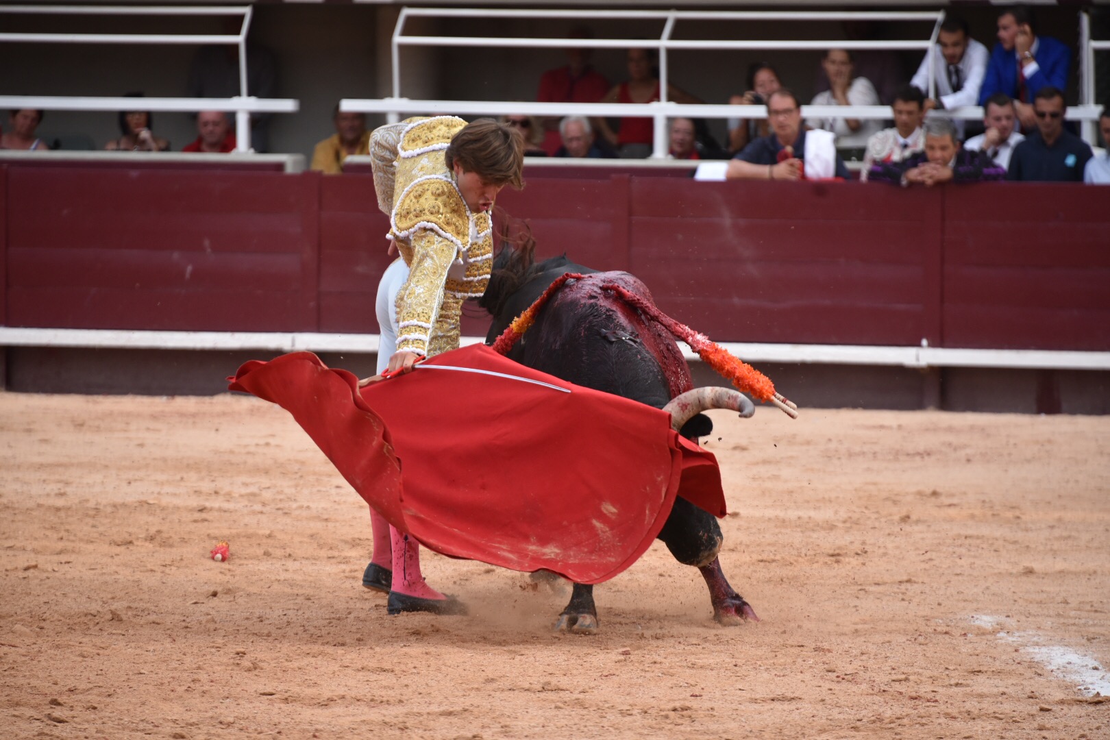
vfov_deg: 5.5
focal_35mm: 250
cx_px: 555
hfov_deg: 8.2
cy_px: 370
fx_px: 7708
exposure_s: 1/1250
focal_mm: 250
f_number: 5.6
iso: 1250
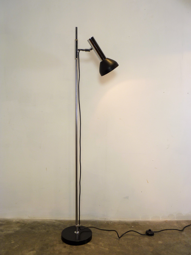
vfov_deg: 60.0
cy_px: 128
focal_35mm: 30
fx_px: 221
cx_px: 96
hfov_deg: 46.8
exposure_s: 1/40
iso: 80
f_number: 3
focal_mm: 5.4
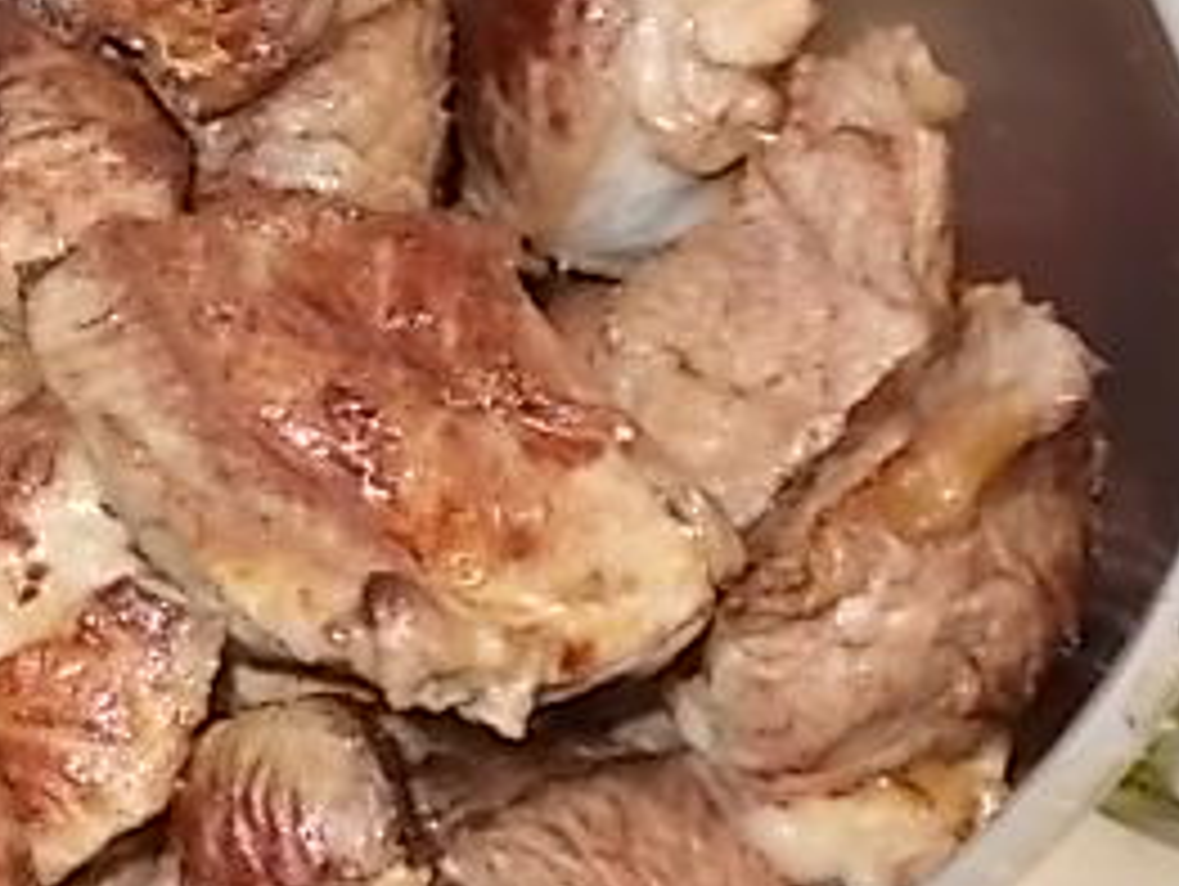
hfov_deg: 15.5
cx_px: -243
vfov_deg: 12.2
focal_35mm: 122
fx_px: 4159
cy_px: 513
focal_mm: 9
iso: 200
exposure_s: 1/30
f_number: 4.5
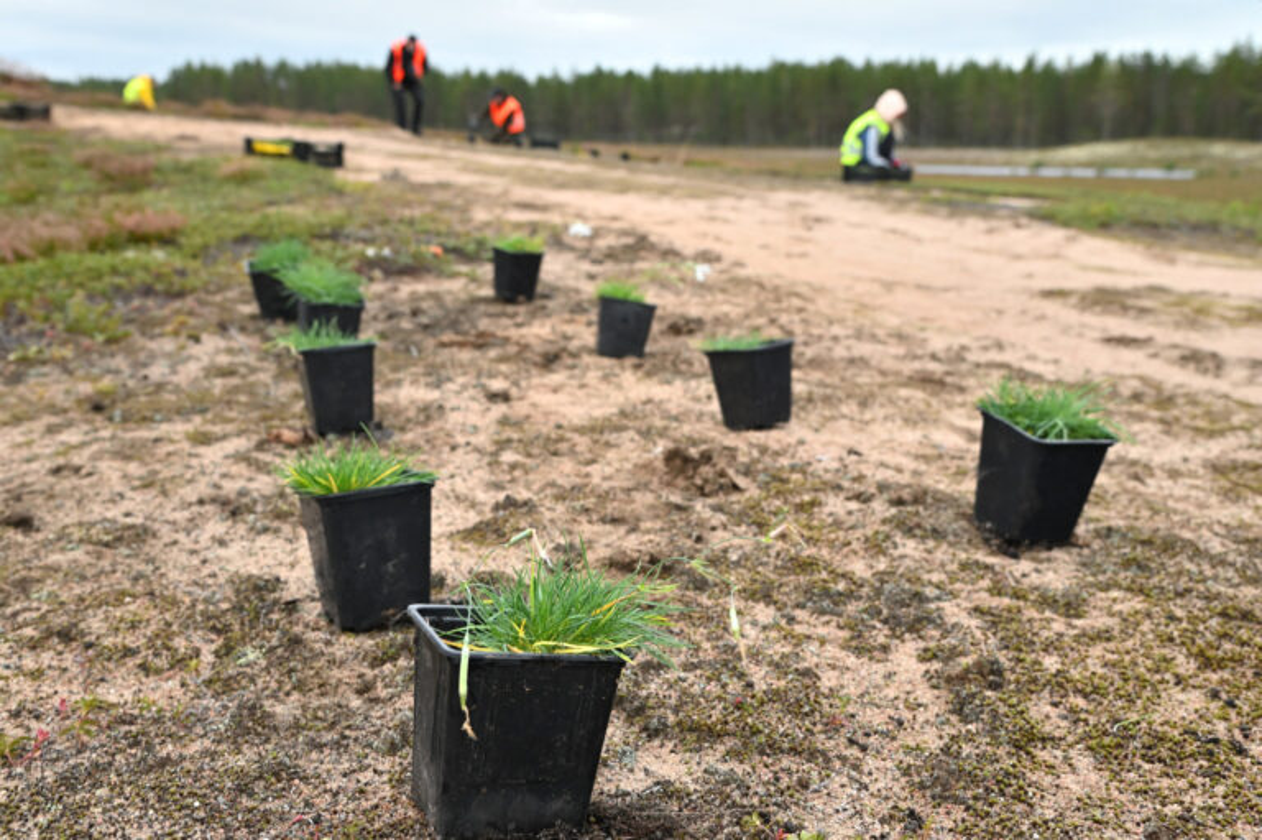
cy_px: 420
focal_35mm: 35
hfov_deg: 54.5
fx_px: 1226
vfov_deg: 37.8
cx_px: 631
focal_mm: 35
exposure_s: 1/100
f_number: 6.3
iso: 1250
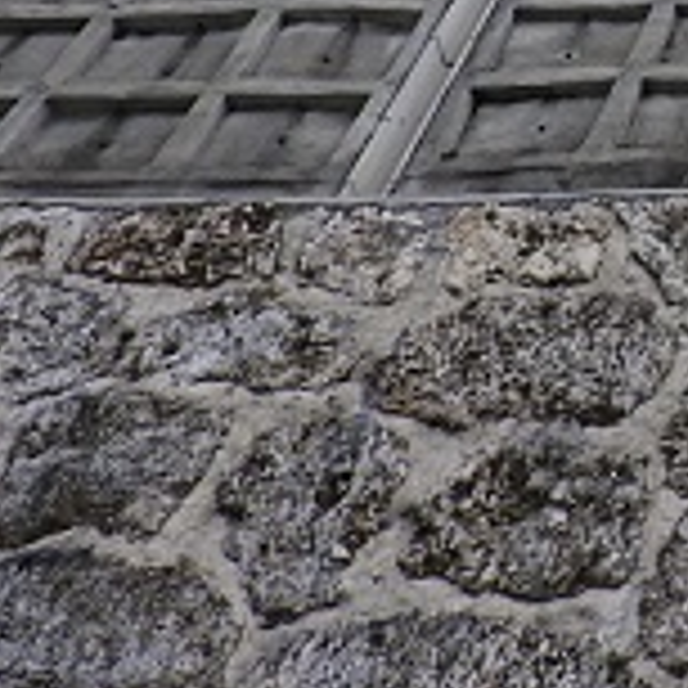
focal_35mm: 83
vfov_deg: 19.1
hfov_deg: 16.9
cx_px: 1273
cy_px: -238
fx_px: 1866
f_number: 3.3
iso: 100
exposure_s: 1/2000
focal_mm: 4.3
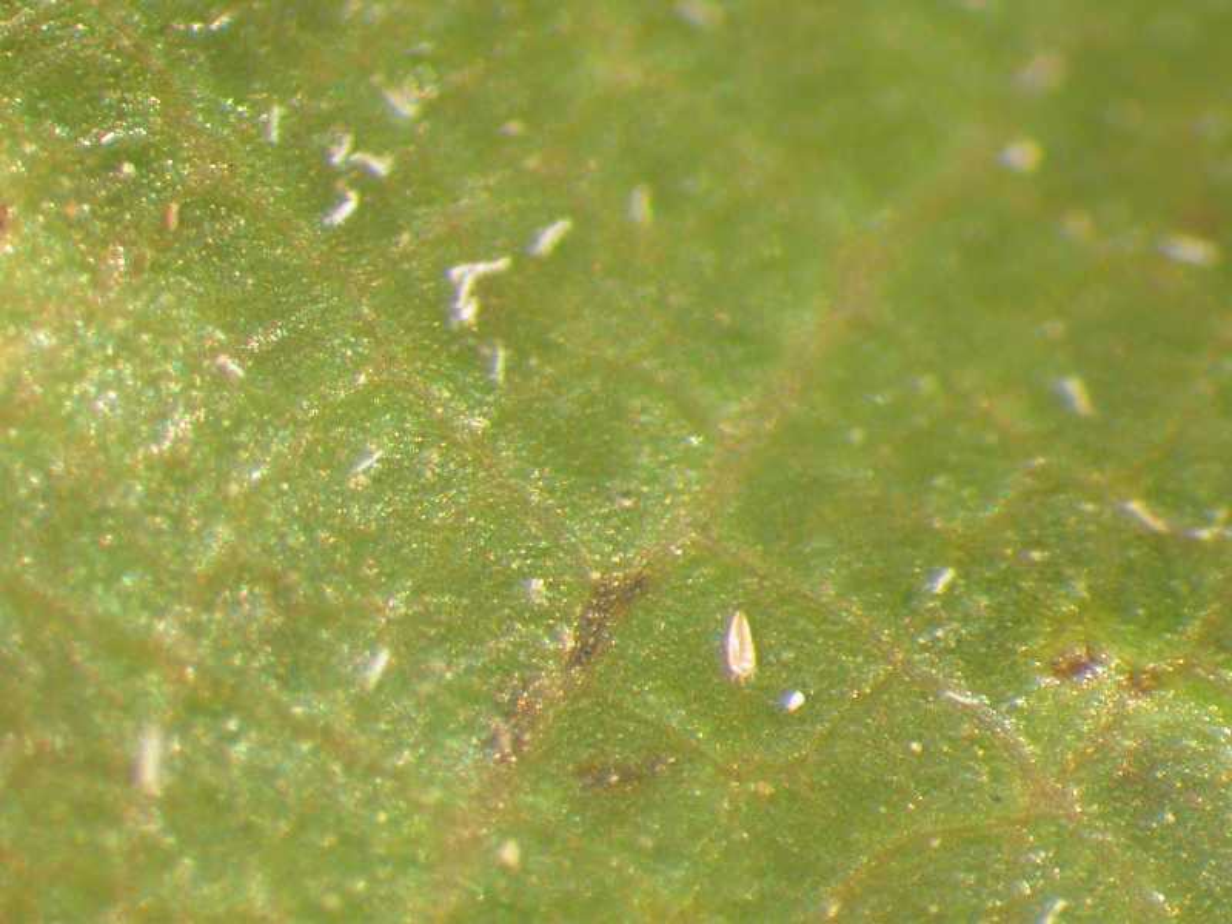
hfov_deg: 25.0
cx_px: 616
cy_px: 462
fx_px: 2776
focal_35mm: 78
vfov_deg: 18.9
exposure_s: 1/1.7
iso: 100
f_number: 3.5
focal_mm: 16.2
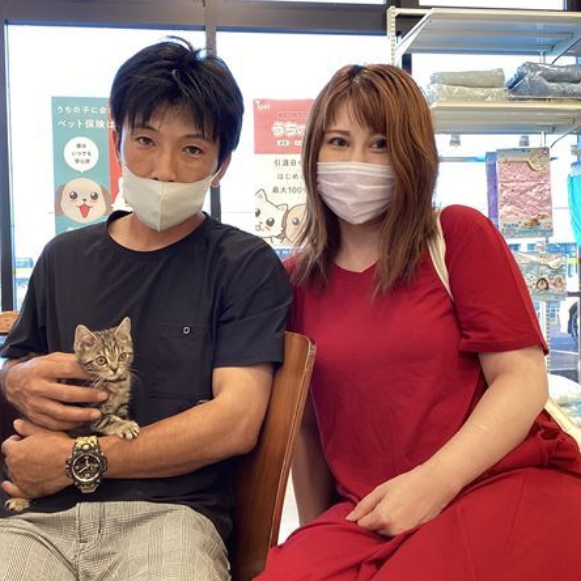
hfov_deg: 44.9
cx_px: 259
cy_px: 288
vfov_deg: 44.9
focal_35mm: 37
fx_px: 703
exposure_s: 1/50
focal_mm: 3.3
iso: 80
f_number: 2.4
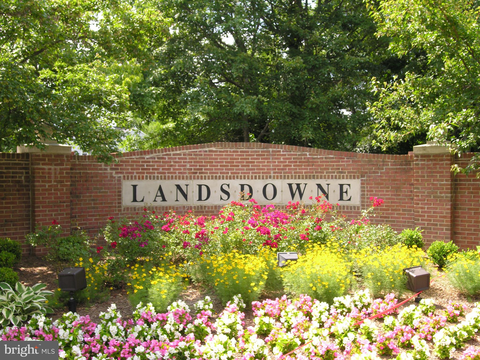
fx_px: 513
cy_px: 180
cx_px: 240
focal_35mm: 37
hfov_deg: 50.1
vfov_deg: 38.7
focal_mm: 9.3
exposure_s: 1/89.3
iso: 50
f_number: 4.8
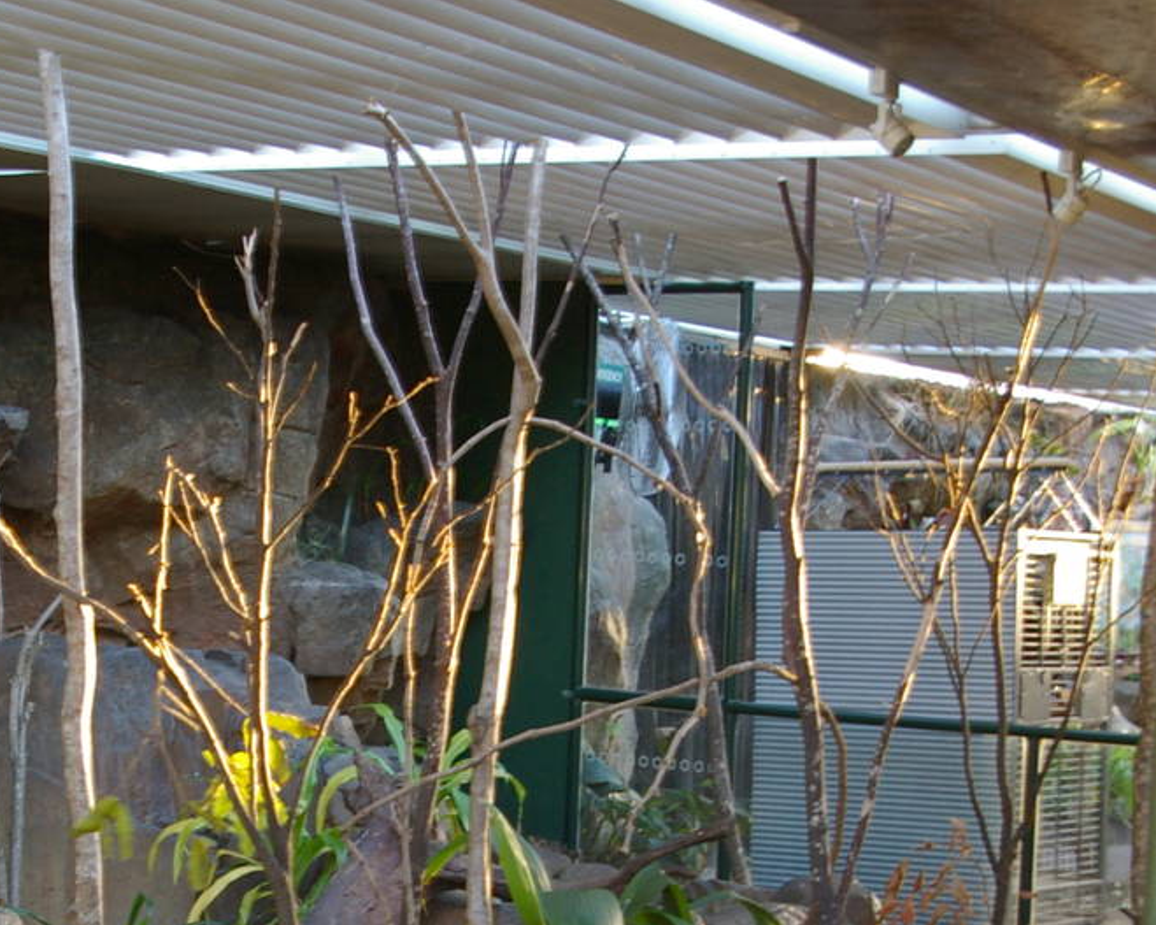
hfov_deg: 23.1
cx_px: 286
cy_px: 821
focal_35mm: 82
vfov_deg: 18.4
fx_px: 2805
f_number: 5.6
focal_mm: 24
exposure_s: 1/6
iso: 400
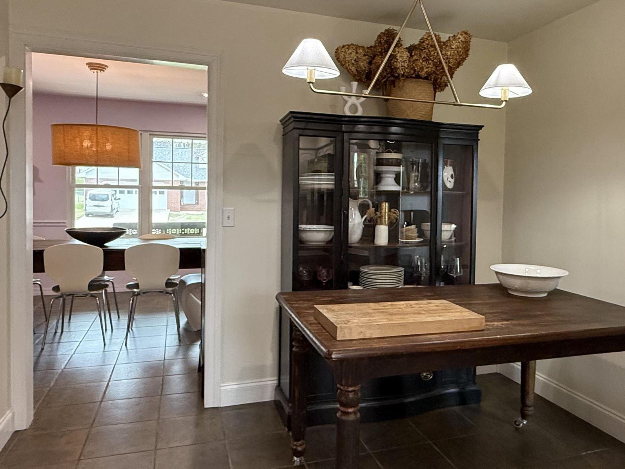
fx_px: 488
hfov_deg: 65.1
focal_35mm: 27
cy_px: 212
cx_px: 352
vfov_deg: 51.3
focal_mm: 2.22
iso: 500
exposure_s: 1/120
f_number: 2.2
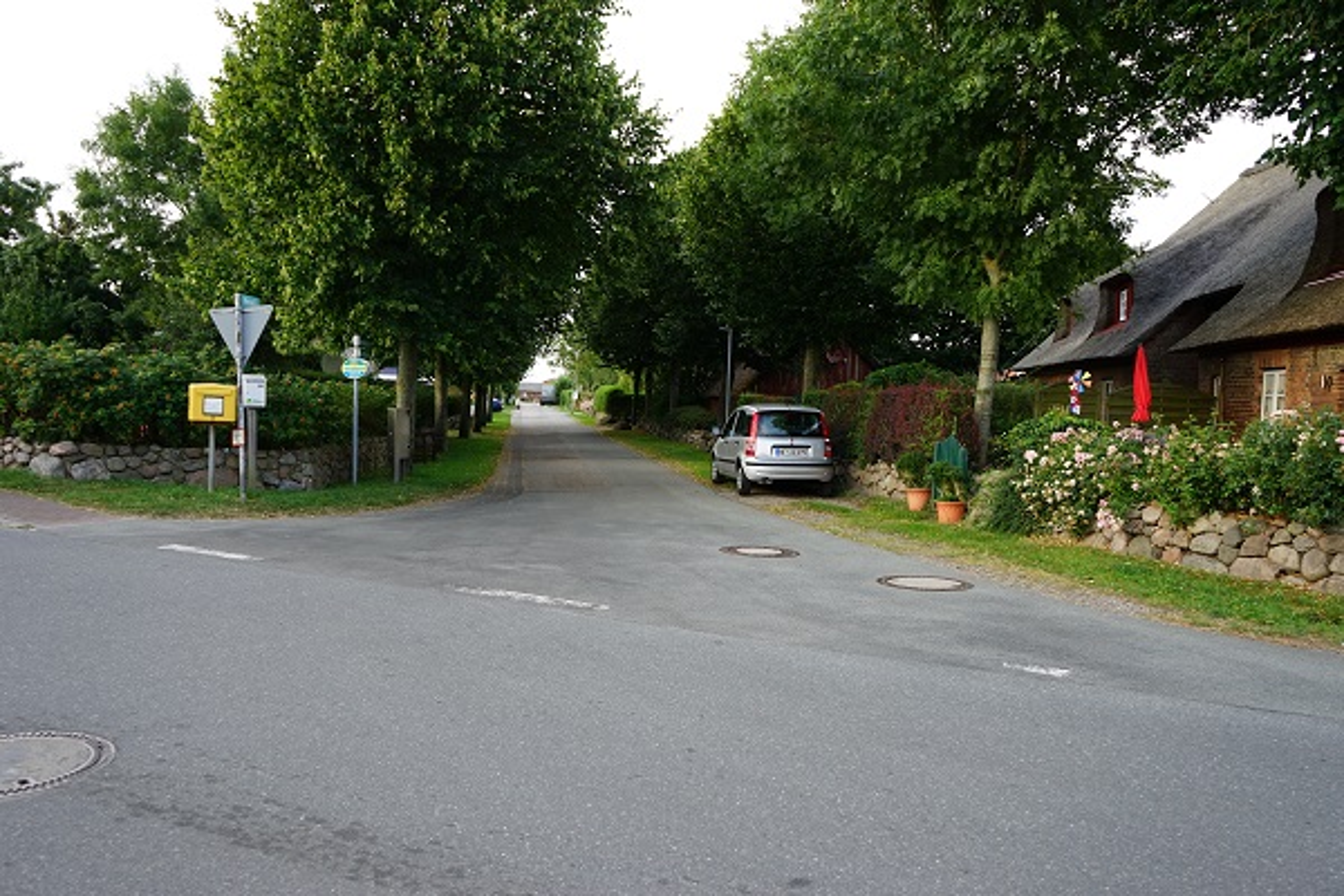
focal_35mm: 28
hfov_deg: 65.5
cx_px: 672
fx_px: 1045
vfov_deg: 46.4
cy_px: 448
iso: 100
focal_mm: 28
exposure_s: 1/60
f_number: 5
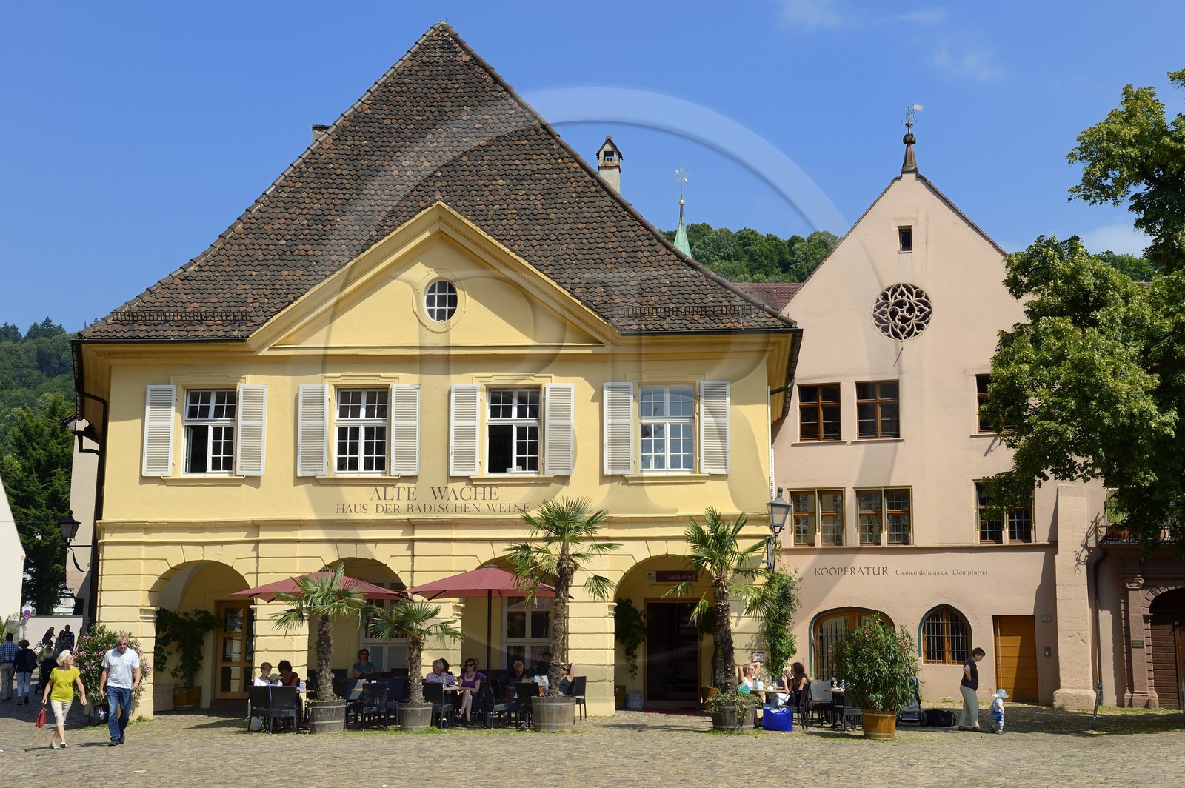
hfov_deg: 39.6
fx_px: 1644
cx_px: 592
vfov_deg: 26.9
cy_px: 394
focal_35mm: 50
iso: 200
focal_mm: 50
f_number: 11
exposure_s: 1/250
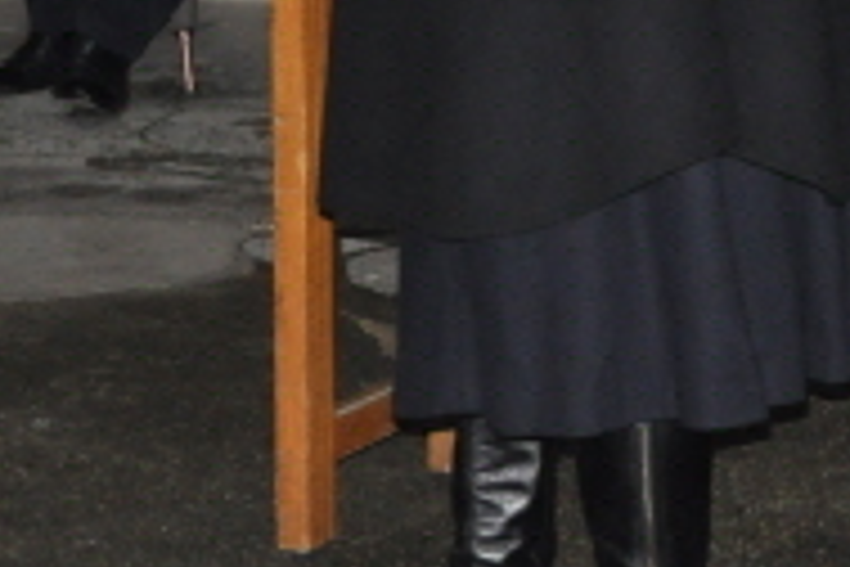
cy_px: -394
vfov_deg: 7.1
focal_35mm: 190
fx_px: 4486
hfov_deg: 10.2
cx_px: 1502
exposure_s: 1/60
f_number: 4.2
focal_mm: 30
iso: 800
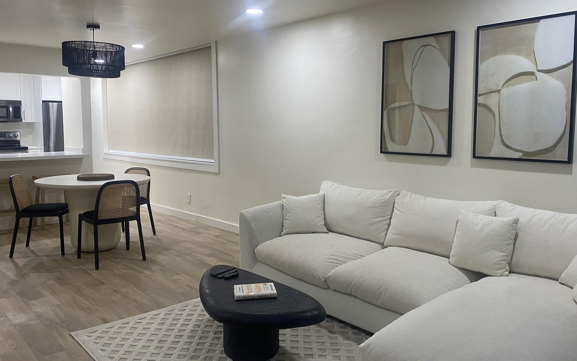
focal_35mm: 29
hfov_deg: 64.6
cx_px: 286
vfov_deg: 43.1
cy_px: 162
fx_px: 456
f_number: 1.8
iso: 160
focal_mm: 4.25
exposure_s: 1/60
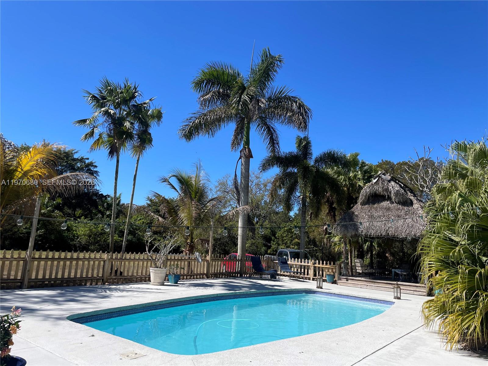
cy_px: 183
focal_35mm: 26
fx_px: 367
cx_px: 244
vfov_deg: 53.1
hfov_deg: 67.3
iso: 50
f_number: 1.6
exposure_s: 1/5051
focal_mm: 4.2
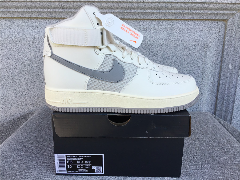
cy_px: 90
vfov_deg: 45.4
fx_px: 215
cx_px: 120
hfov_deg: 58.4
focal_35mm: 31
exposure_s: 1/262
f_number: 2.4
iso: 25
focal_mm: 3.3
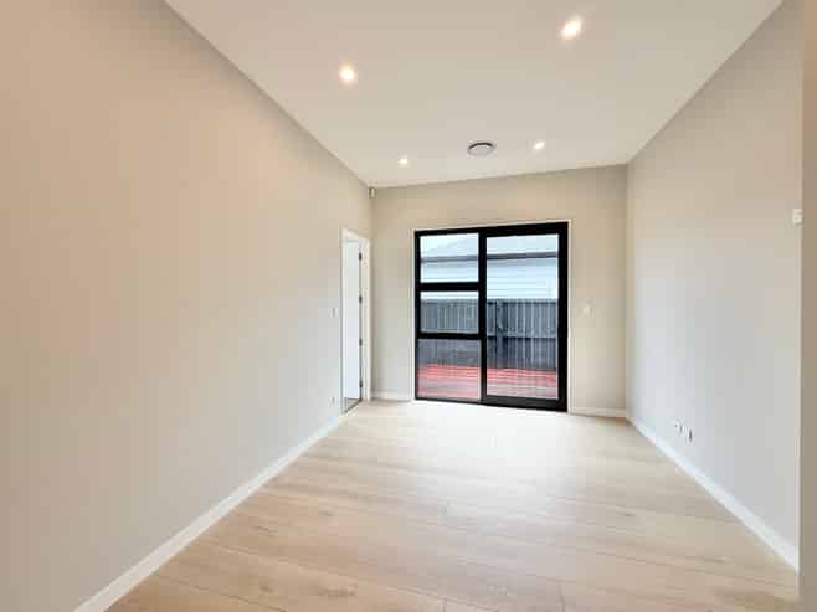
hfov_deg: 102.1
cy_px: 306
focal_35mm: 14
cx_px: 408
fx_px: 330
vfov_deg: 85.6
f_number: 2.2
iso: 40
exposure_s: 1/129
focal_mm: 2.22
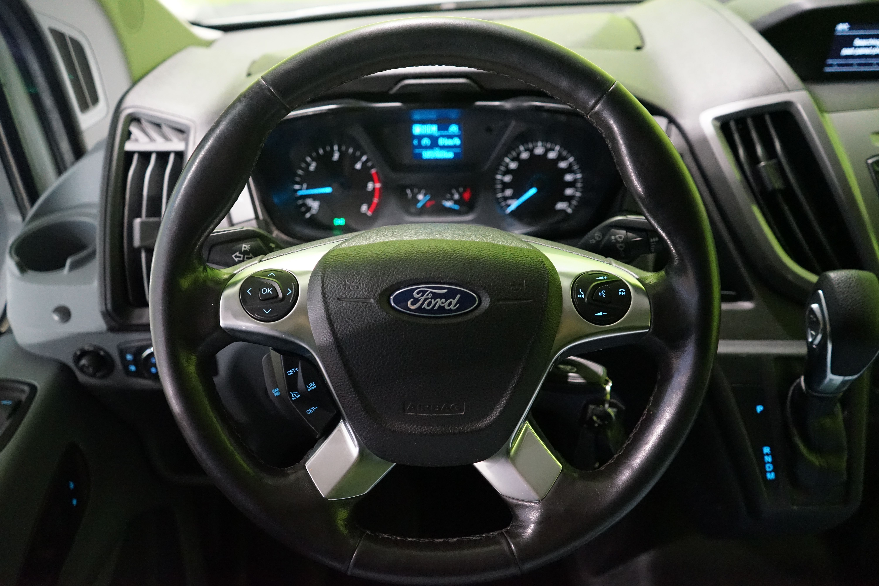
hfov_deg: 65.5
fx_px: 684
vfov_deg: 46.4
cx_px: 440
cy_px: 293
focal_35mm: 28
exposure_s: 1/100
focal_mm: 28
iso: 6400
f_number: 3.5
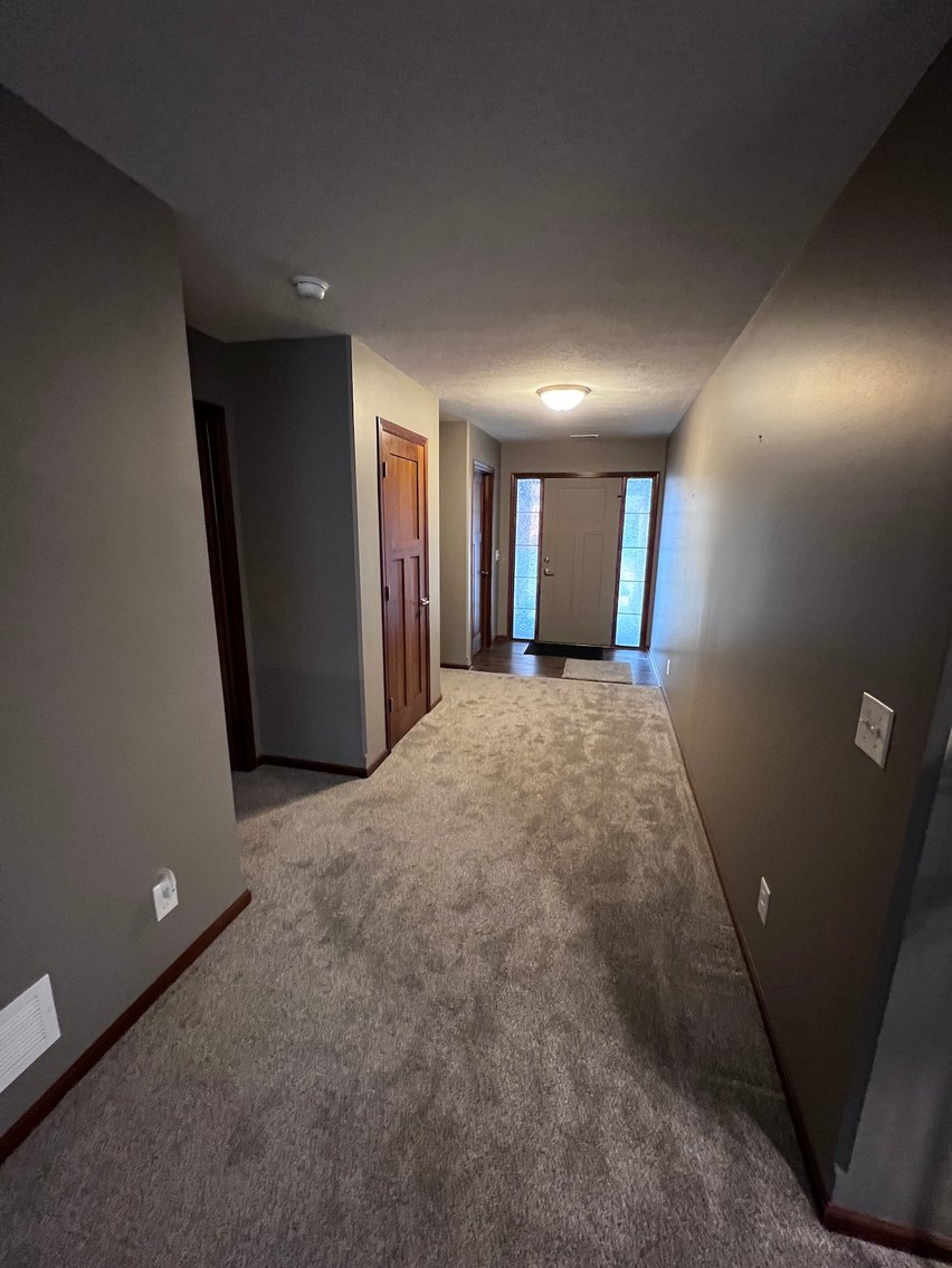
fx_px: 476
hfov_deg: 89.9
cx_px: 476
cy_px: 634
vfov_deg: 106.2
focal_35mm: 13
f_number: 1.8
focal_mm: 1.57
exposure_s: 1/60
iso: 640
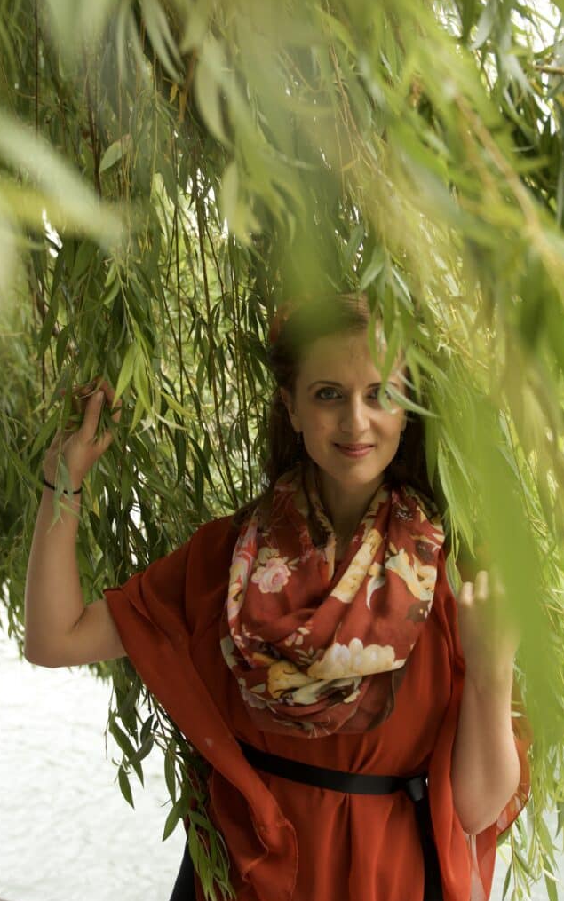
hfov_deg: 32.0
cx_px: 295
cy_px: 452
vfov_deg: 49.3
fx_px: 983
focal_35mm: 40
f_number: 2.8
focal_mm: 26
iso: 250
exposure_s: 1/500
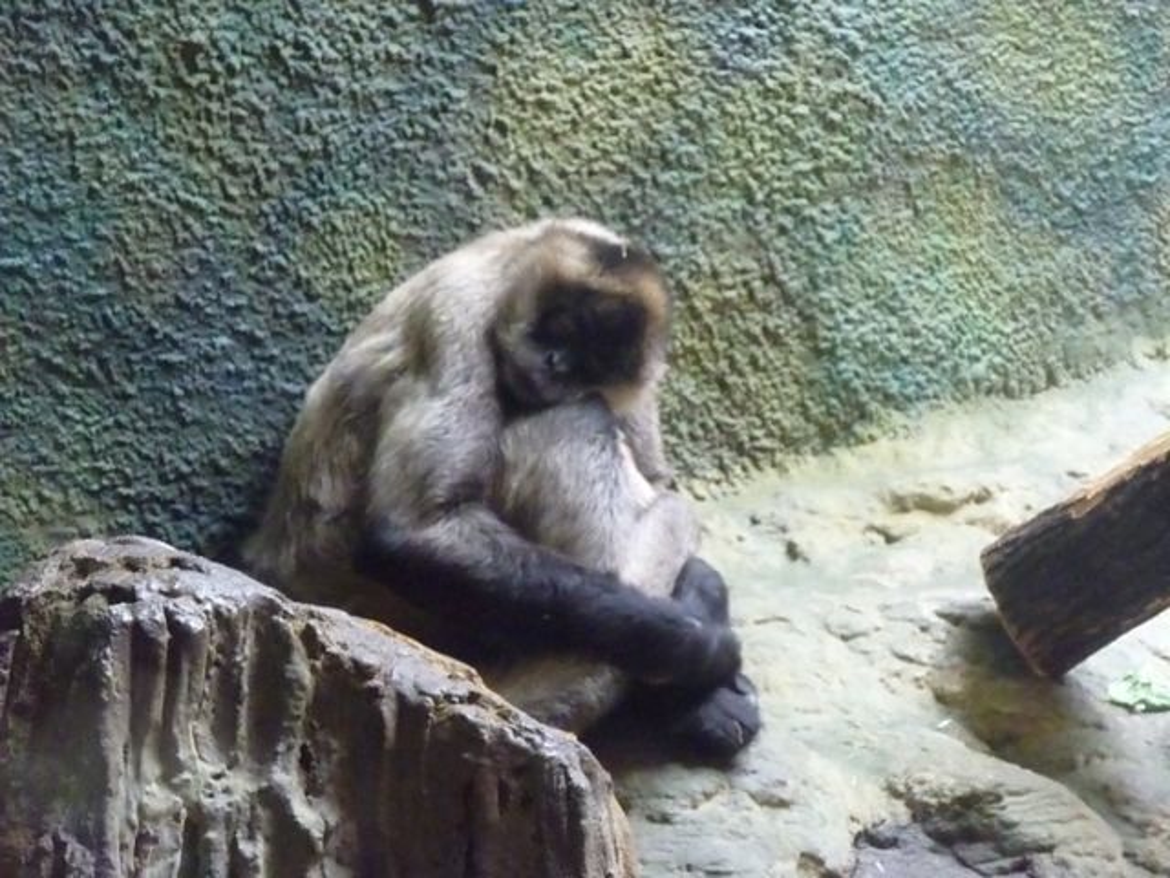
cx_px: 585
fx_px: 4090
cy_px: 439
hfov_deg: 16.3
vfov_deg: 12.2
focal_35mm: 121
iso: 3200
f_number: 5.4
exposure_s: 1/50
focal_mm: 21.7
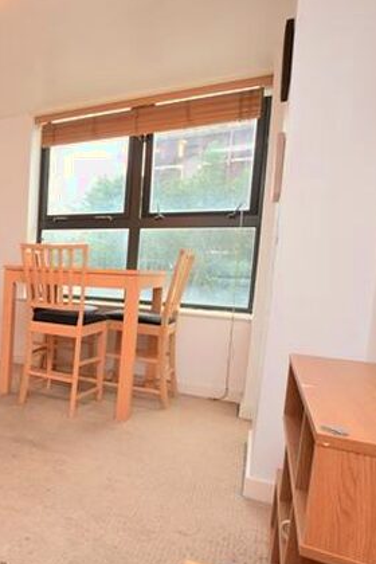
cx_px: -47
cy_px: 304
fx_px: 392
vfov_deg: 71.4
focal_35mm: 25
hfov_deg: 40.4
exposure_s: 1/125
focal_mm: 10
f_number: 5.6
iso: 280
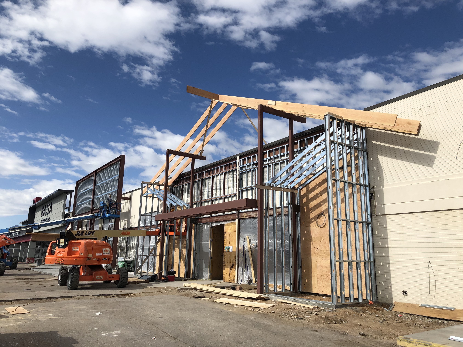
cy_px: 174
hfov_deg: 63.4
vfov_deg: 49.7
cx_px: 232
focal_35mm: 28
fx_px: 375
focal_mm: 4
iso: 20
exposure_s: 1/2825
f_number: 1.8
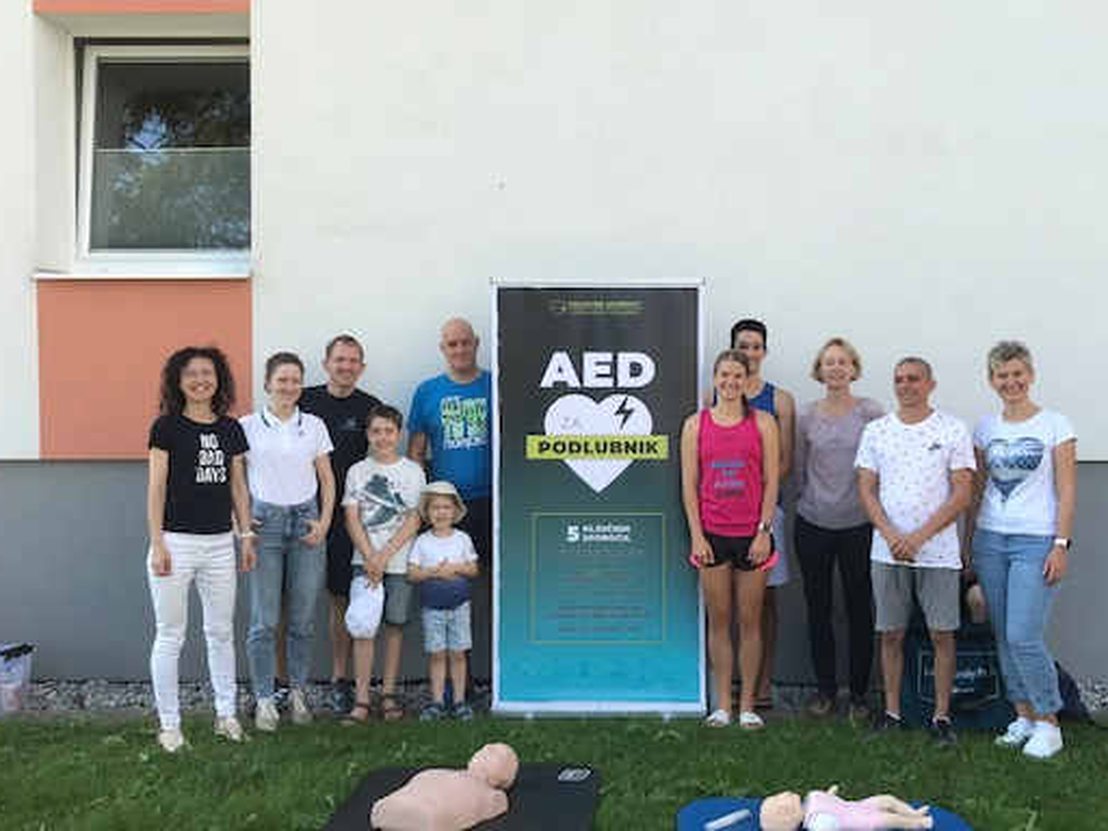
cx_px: 628
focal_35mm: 35
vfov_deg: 40.7
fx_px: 1120
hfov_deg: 52.5
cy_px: 433
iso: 20
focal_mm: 3.99
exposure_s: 1/496
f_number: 1.8
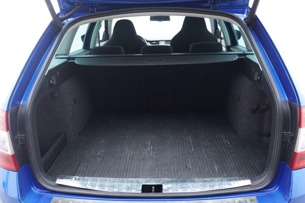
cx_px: 152
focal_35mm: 36
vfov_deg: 36.9
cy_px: 102
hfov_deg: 53.1
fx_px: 305
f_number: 2.8
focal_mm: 24
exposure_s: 1/40
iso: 400
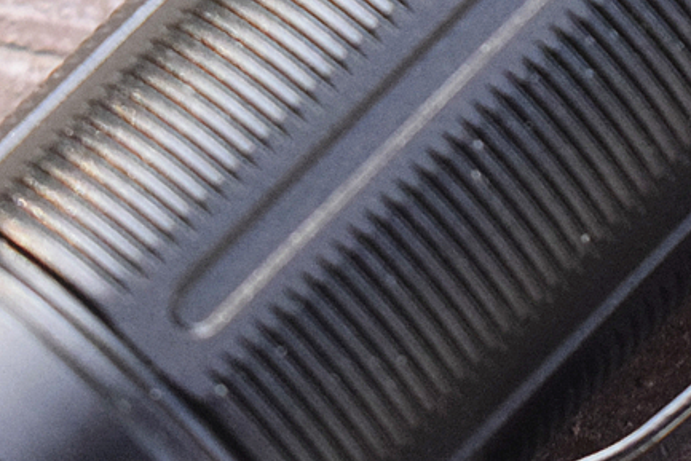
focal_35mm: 360
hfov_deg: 5.7
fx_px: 6912
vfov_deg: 3.8
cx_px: 969
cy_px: -451
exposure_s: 1/250
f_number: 8
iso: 3200
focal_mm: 52
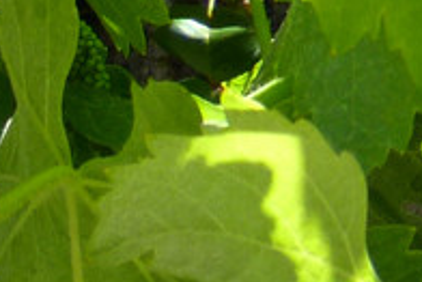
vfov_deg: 0.6
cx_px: -876
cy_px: 769
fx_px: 25385
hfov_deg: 1.0
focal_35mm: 2164
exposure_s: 1/160
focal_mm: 56.7
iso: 80
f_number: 4
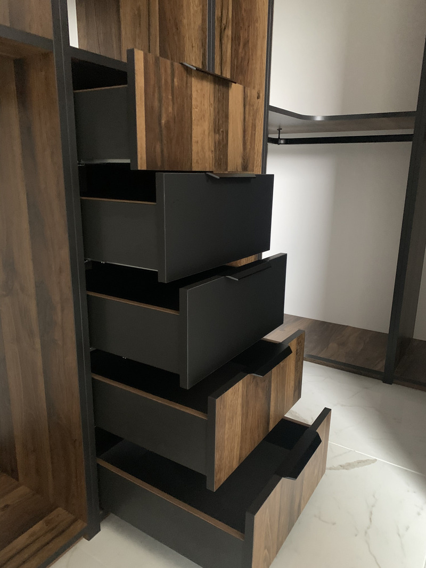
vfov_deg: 67.3
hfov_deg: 53.1
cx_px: 213
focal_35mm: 26
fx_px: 427
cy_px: 284
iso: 800
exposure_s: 1/26
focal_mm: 4.25
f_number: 1.8
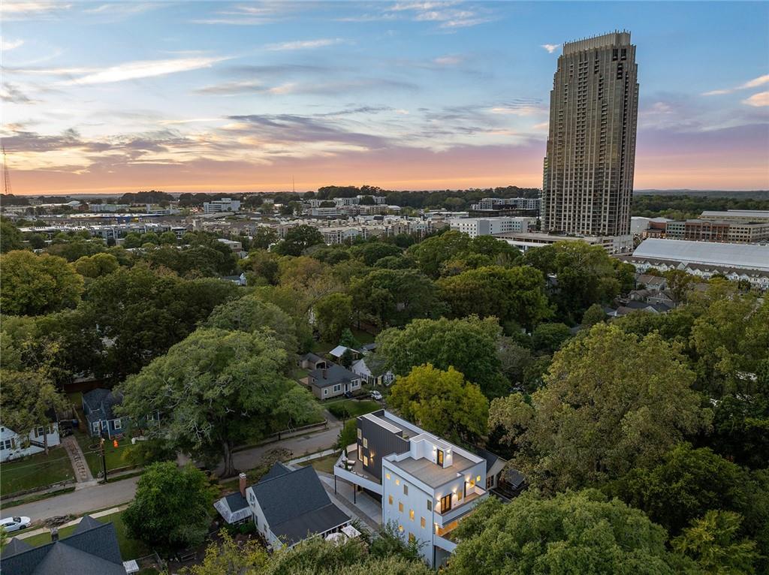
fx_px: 533
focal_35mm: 24
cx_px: 384
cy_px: 288
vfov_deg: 56.7
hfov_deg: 71.6
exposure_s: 1/25
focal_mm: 12.29
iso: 100
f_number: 2.8
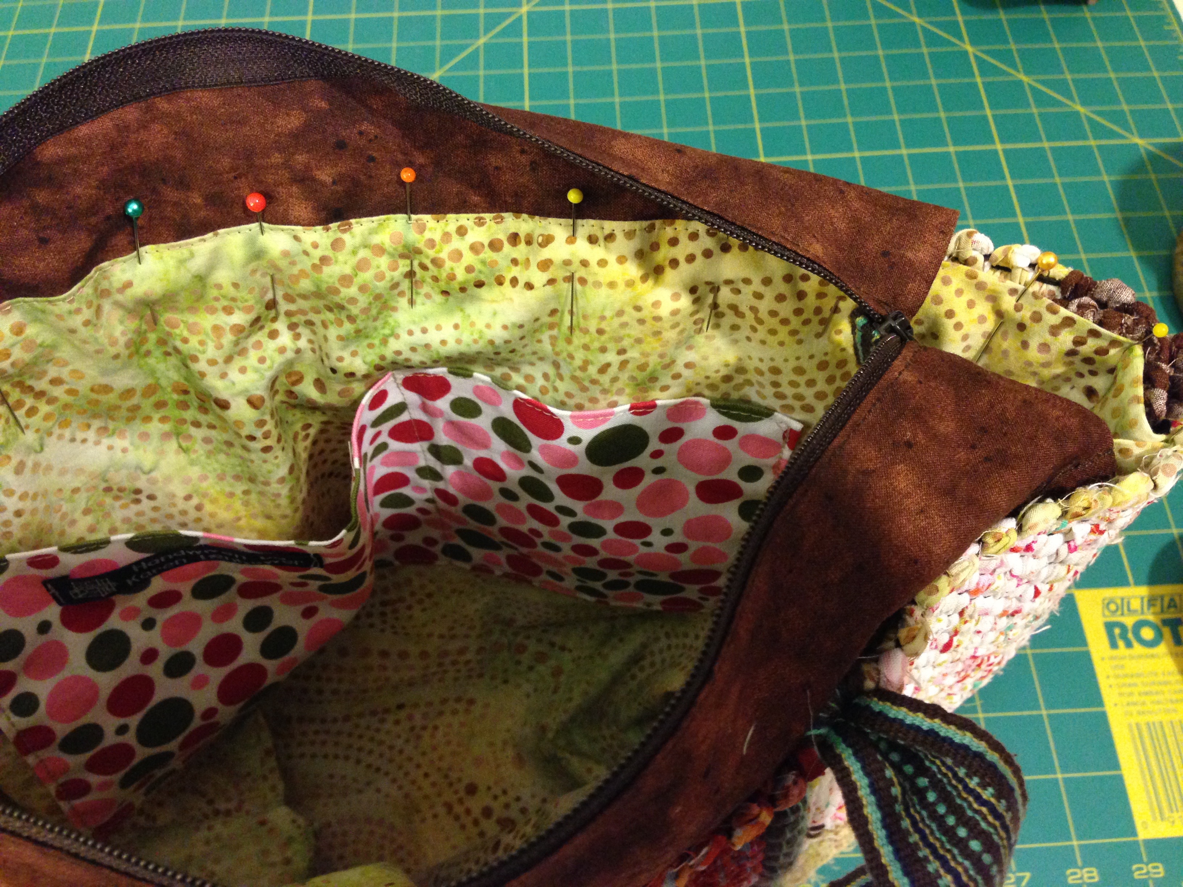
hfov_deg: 55.4
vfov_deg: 42.9
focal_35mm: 33
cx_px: 592
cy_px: 444
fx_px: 1128
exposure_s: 1/17
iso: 320
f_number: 2.4
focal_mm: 4.12
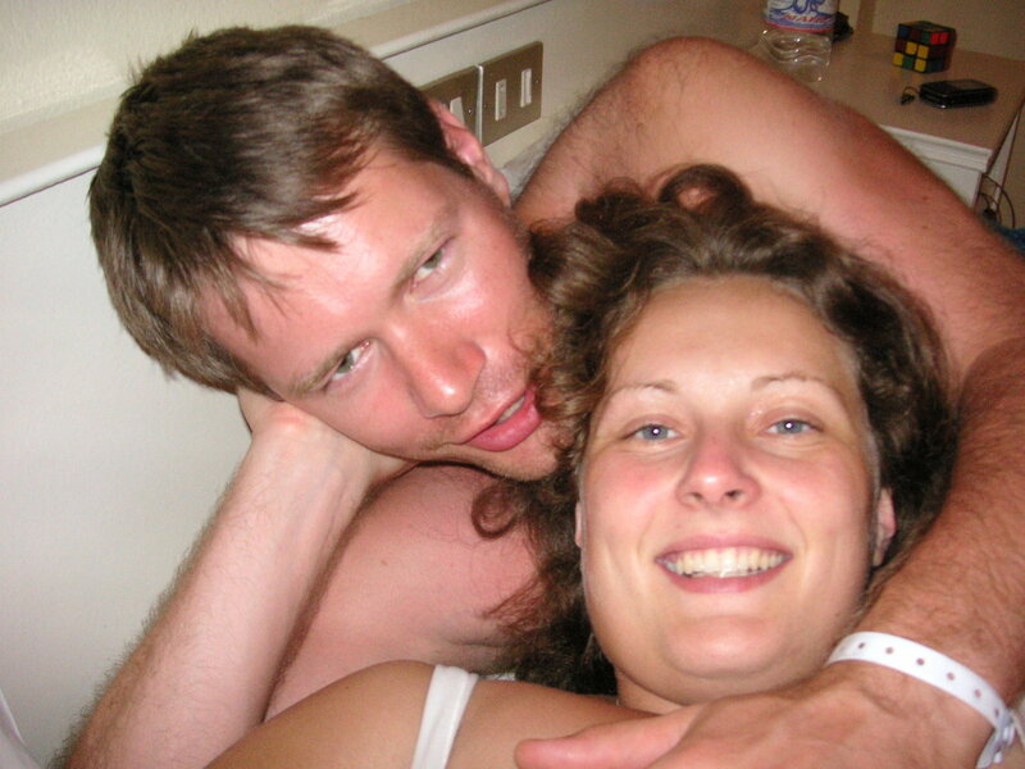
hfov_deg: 50.1
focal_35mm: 37
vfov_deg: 38.7
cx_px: 512
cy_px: 384
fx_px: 1096
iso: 160
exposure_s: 1/45
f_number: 2.8
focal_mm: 6.1
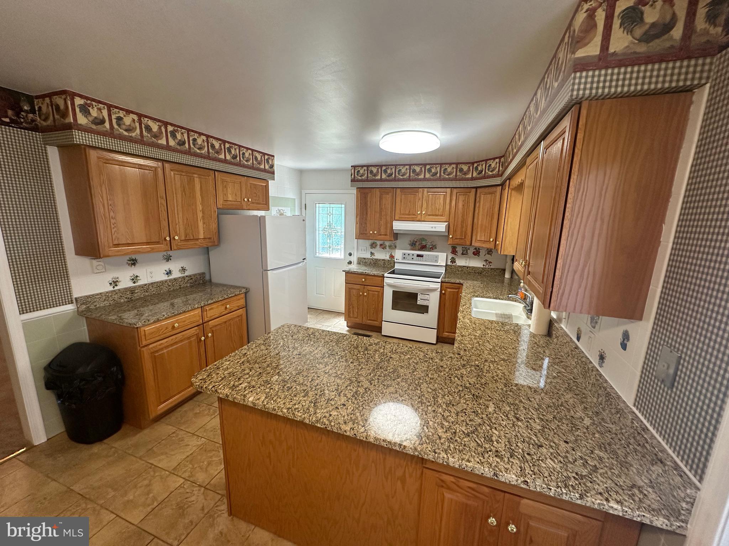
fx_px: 295
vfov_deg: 85.7
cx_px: 364
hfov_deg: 102.1
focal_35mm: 14
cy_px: 273
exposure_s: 1/120
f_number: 2.2
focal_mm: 2.22
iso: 200
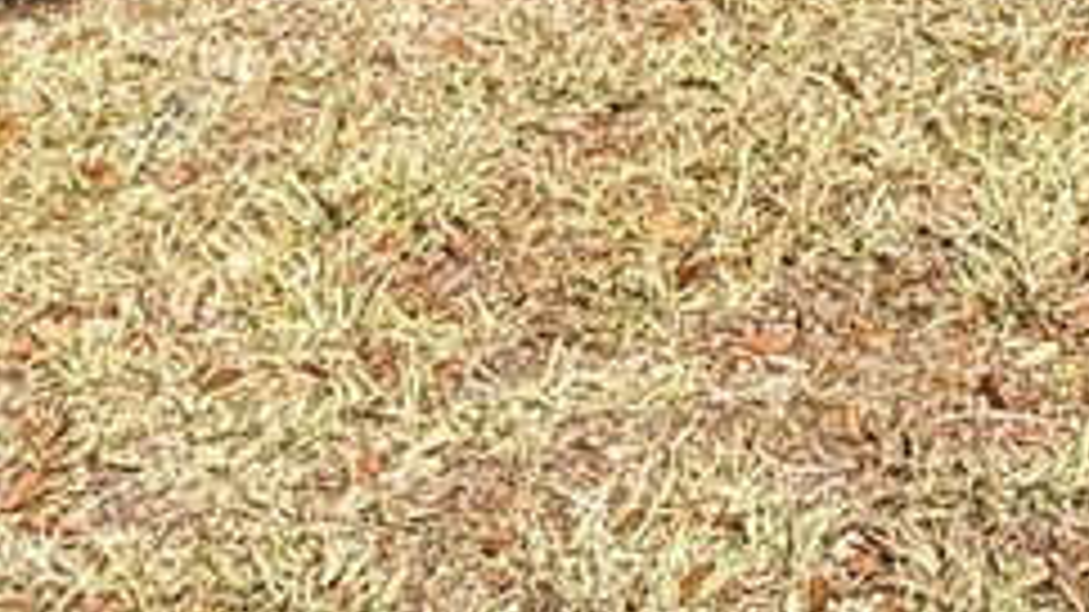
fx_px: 2916
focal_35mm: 101
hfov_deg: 19.3
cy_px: -896
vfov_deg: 10.3
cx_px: 1472
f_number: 2.2
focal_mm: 2.22
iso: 20
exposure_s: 1/820
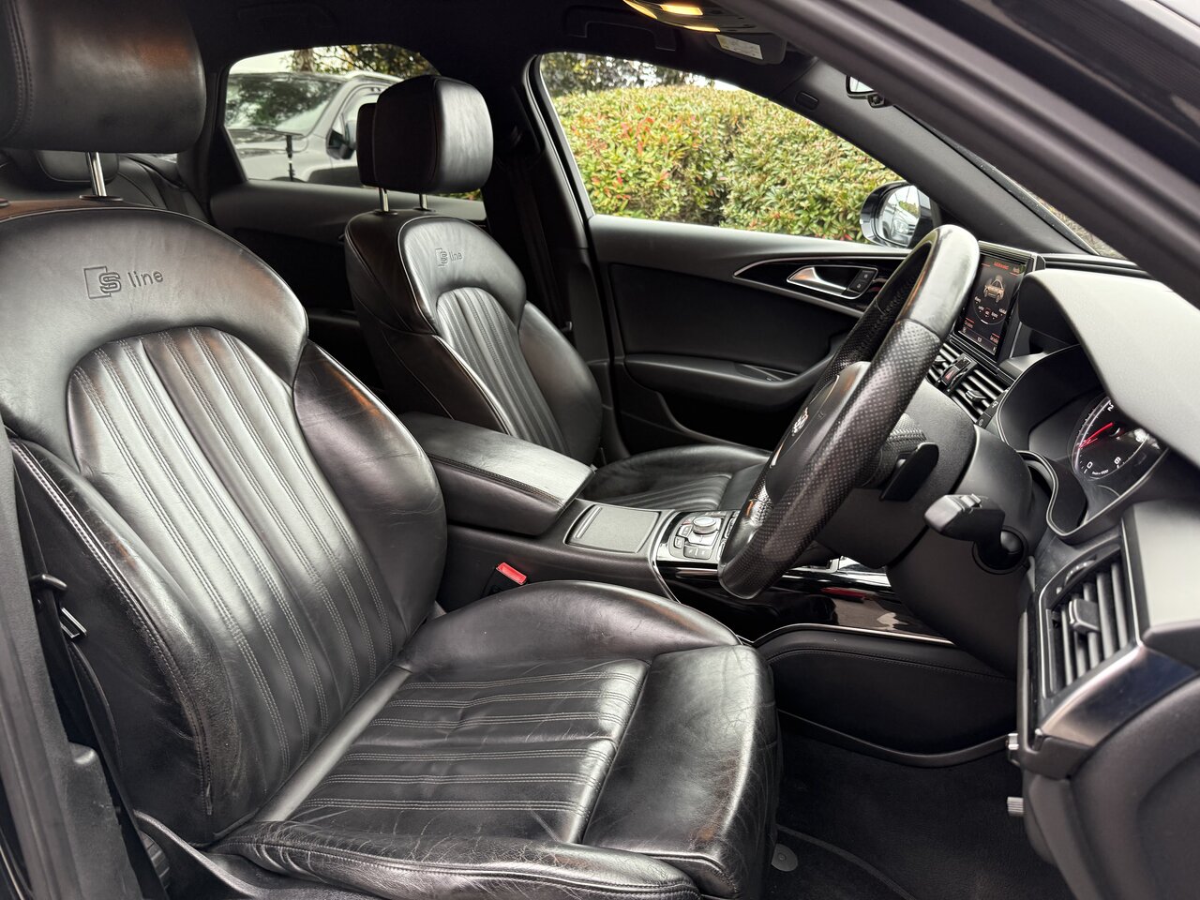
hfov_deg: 71.6
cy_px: 450
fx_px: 832
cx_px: 600
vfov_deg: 56.8
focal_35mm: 24
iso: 200
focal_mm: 6.76
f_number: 1.78
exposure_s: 1/67
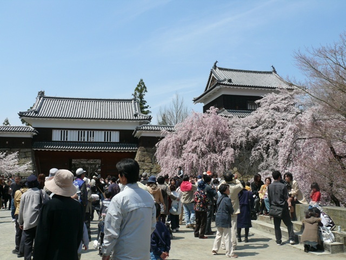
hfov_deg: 52.6
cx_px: 173
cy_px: 130
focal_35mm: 35
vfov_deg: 40.7
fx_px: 350
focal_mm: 7.4
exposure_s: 1/500
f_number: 5.6
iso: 100
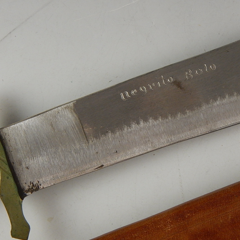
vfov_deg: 17.4
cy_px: 113
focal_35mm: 100
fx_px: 784
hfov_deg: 17.4
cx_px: 150
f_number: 4.2
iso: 400
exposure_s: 1/200
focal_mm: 13.5
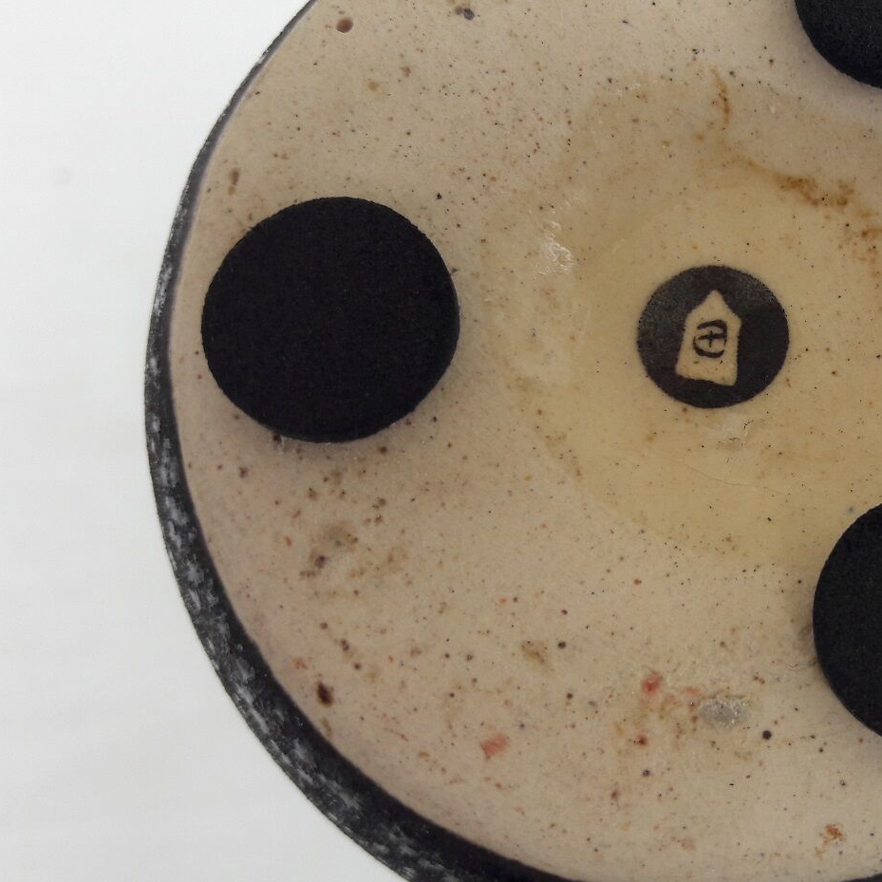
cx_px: 779
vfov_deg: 38.2
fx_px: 1268
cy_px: 361
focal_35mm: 44
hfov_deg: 36.2
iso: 40
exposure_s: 1/544
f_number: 1.9
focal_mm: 3.7
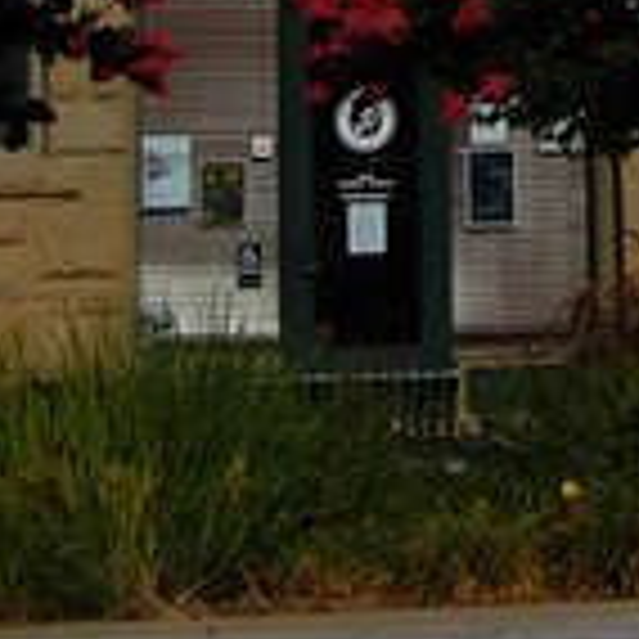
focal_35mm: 172
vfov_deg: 9.1
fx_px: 3592
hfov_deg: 10.1
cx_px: 576
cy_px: -927
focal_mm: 24
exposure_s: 1/400
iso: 200
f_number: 16
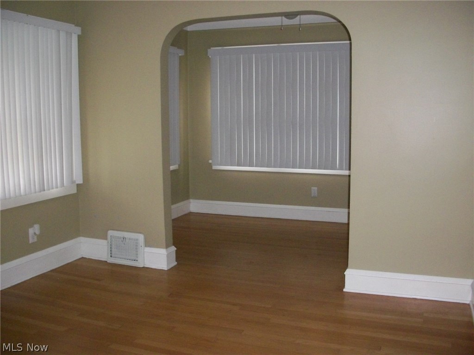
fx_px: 479
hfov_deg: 52.6
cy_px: 178
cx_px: 237
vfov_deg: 40.7
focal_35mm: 35
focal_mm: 6.3
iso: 400
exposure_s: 1/125
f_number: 3.1
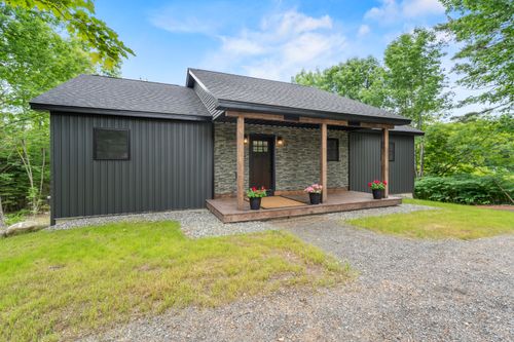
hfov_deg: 96.8
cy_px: 171
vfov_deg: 73.7
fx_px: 228
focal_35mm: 16
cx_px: 257
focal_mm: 16
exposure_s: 1/100
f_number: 5
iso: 100
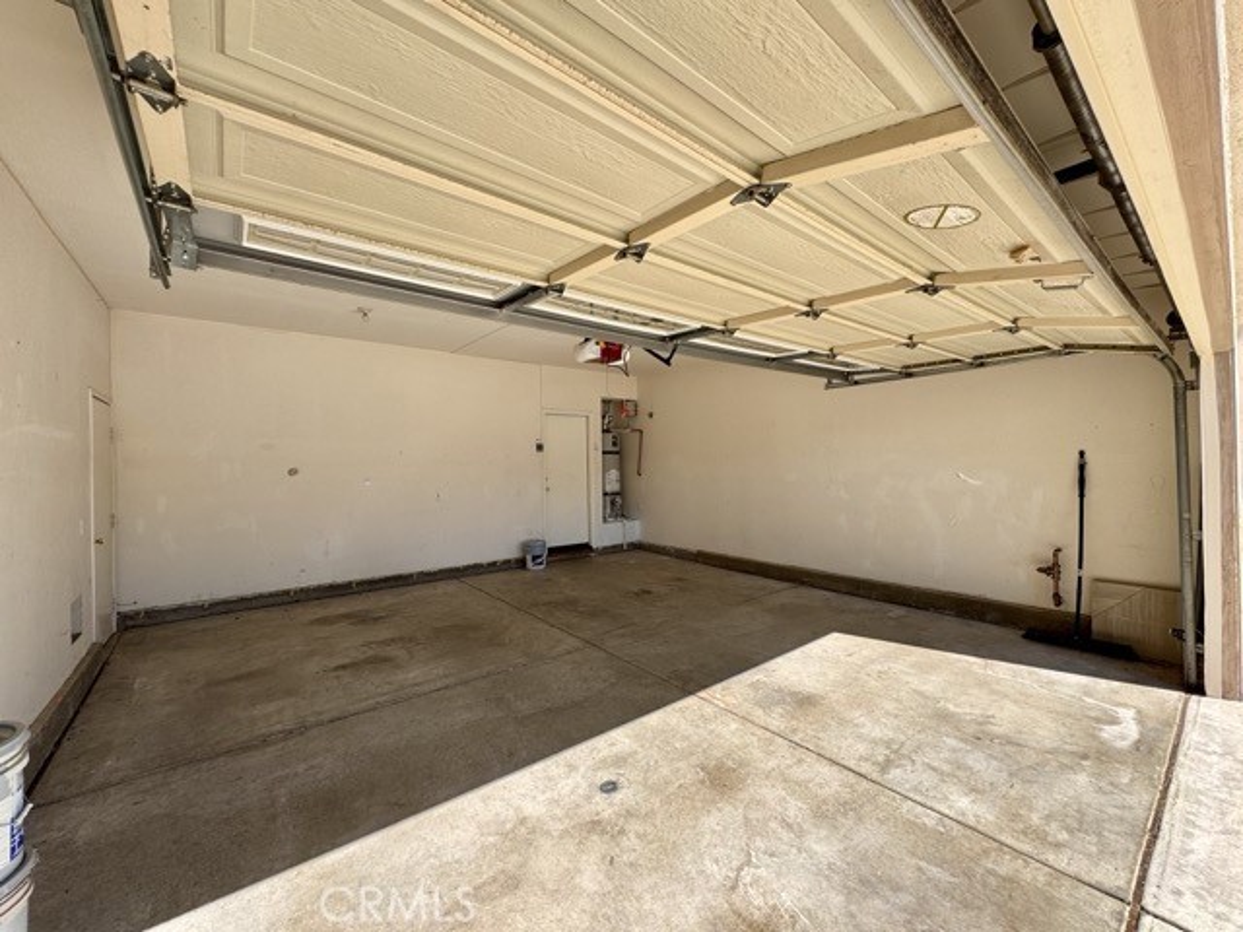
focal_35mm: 14
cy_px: 466
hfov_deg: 102.1
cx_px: 622
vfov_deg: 85.7
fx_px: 503
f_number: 2.2
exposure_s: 1/537
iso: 40
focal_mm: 2.22
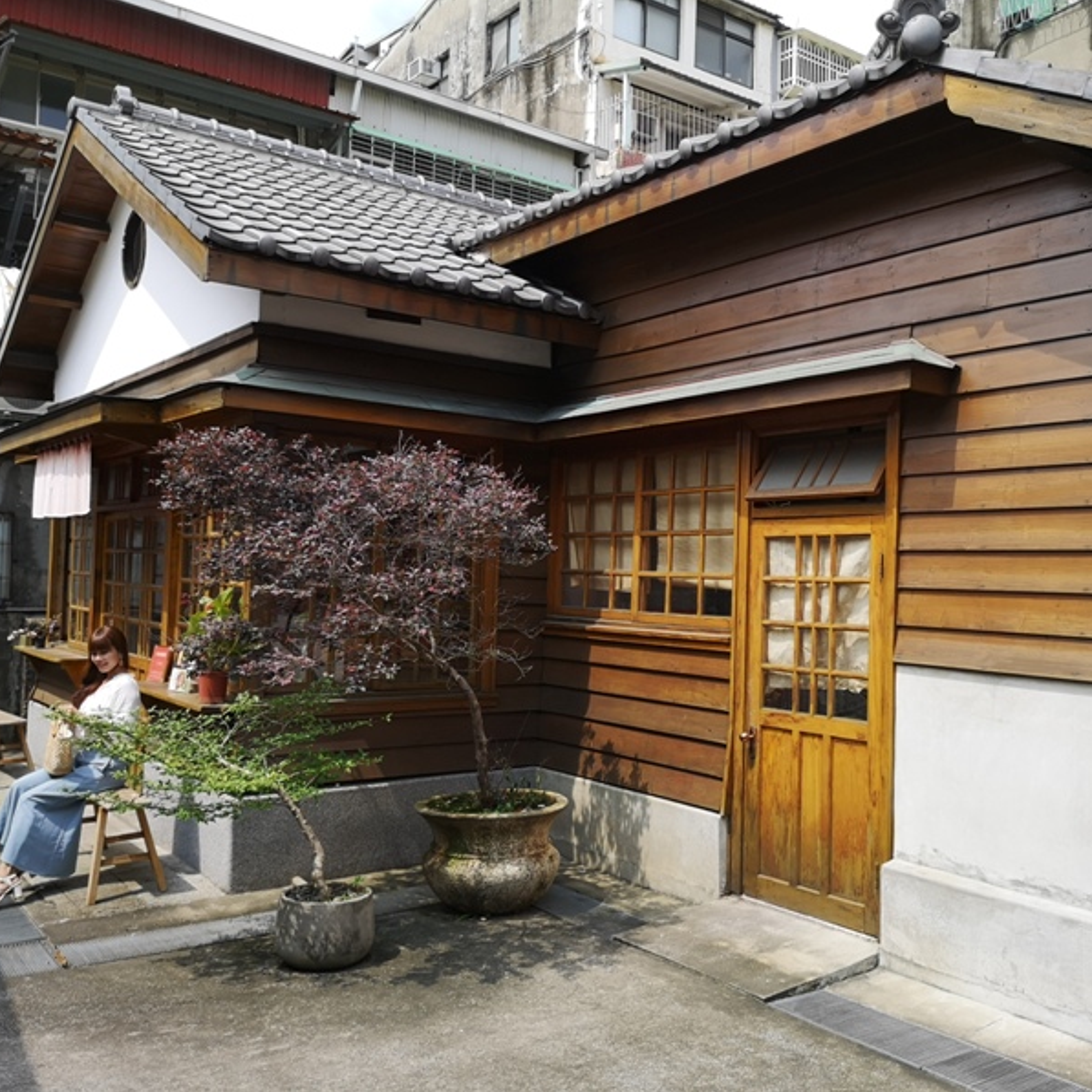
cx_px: 635
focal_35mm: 32
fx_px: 1142
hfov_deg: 50.9
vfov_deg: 51.1
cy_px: 547
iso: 50
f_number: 1.8
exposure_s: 1/1248
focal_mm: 3.95
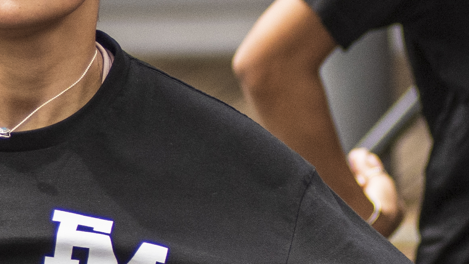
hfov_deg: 2.4
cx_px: 720
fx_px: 11041
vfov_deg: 1.4
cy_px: 271
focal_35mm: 888
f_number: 2.8
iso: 400
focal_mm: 120
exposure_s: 1/3200
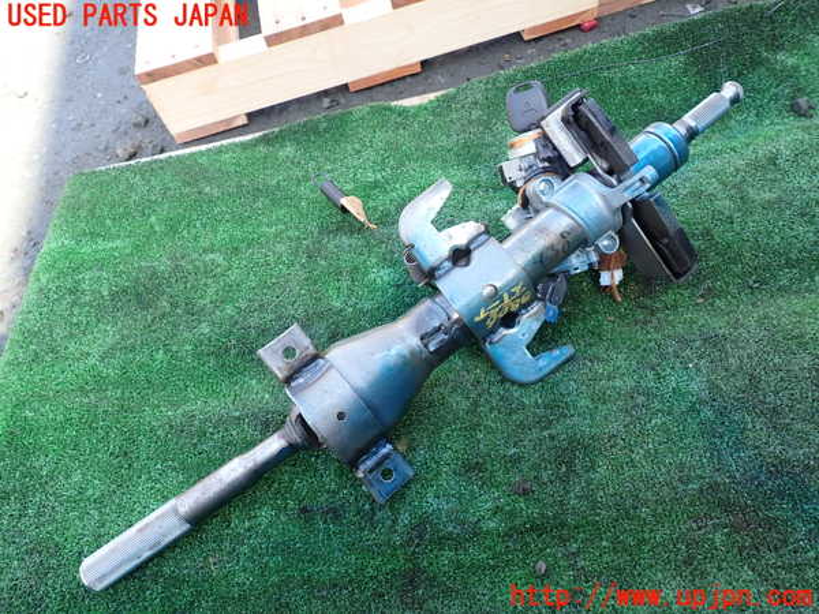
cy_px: 307
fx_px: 591
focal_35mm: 25
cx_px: 410
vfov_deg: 54.9
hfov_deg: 69.4
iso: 100
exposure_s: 1/100
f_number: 2.8
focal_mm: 4.5
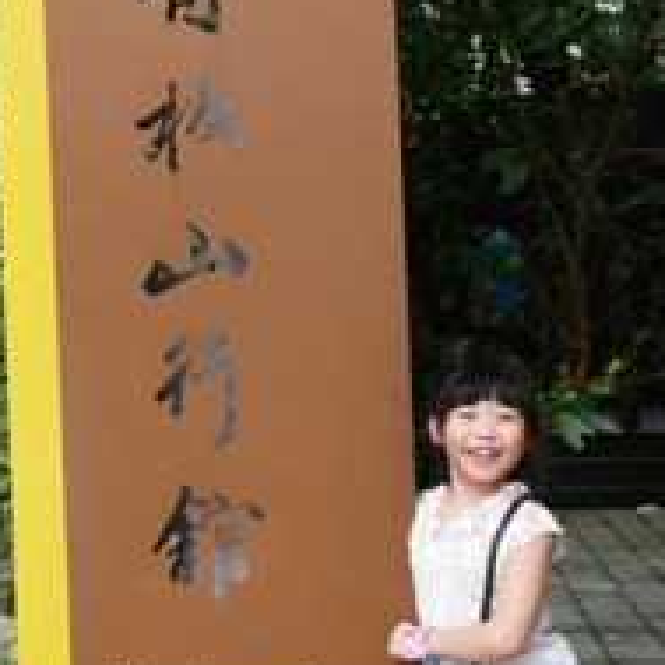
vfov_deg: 20.6
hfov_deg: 18.5
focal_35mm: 84
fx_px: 1826
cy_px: 376
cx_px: -306
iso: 640
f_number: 5.6
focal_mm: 15
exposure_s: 1/125
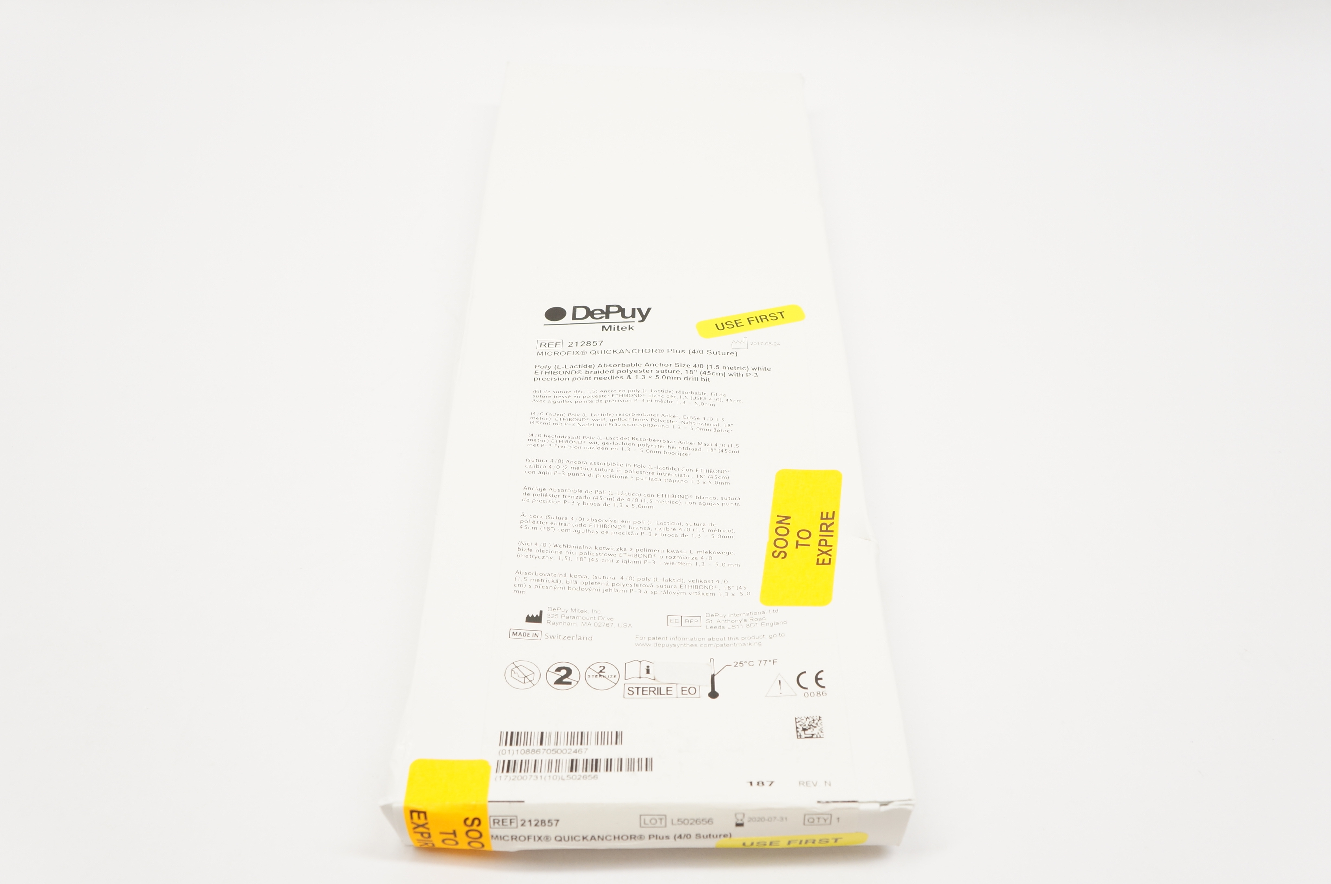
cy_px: 442
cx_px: 666
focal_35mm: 33
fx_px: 1219
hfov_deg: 57.3
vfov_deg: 39.9
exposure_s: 1/60
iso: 400
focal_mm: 22
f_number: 5.6
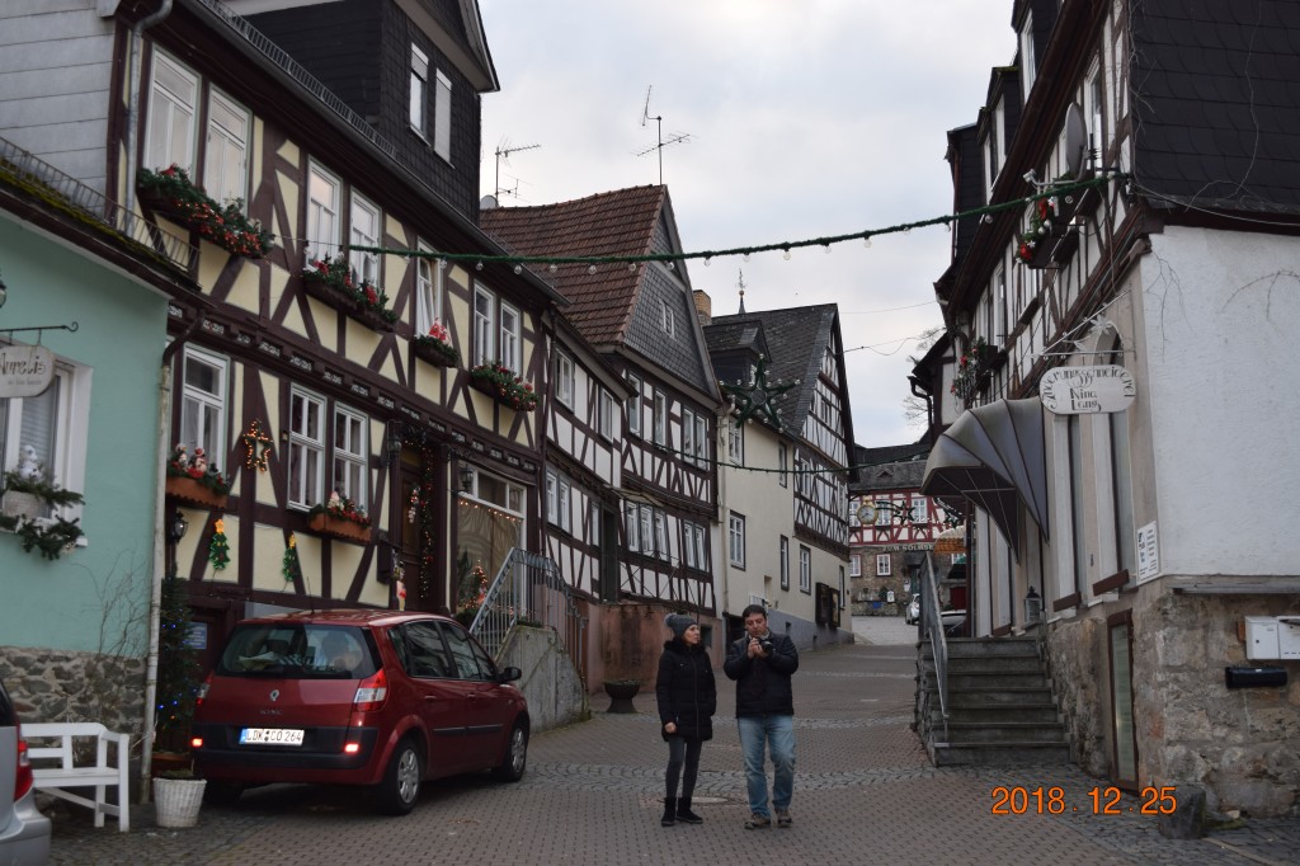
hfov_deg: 45.0
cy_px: 433
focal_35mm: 44
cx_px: 650
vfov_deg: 30.8
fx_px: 1570
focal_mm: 29
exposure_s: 1/125
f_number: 5.6
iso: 250
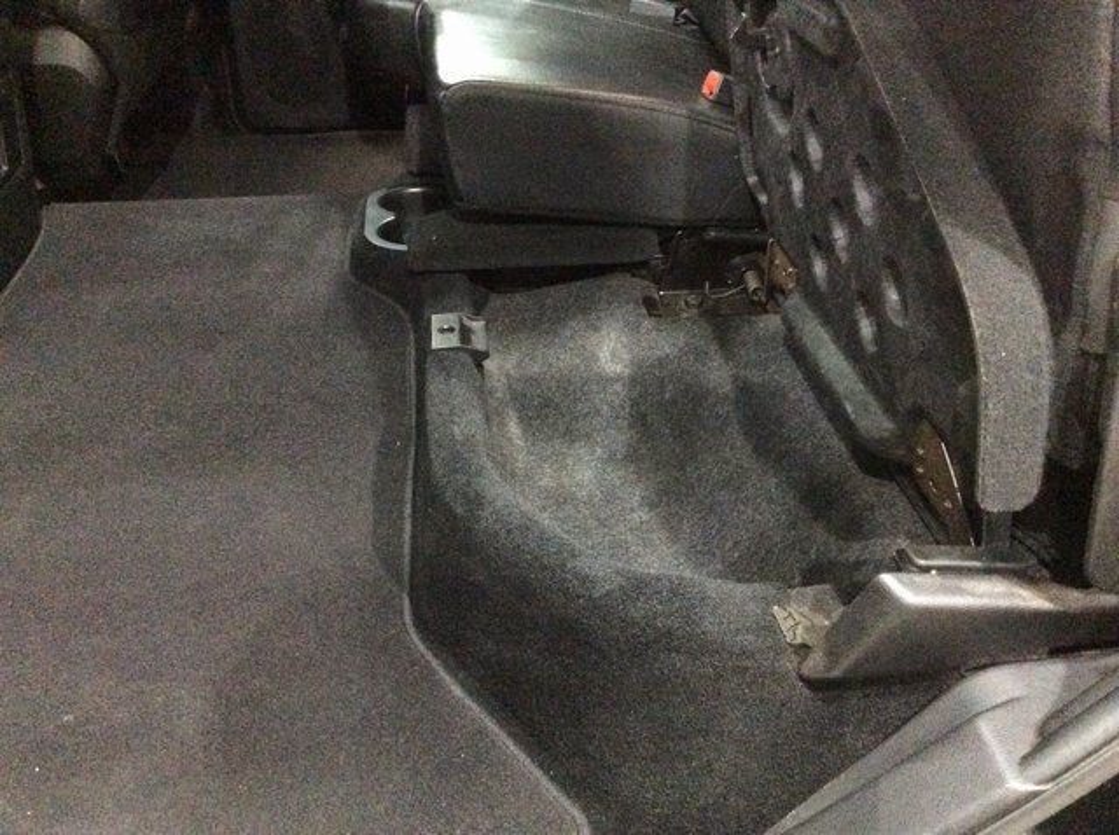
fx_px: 1033
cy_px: 418
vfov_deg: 44.1
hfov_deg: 56.9
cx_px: 560
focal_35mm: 32
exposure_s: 1/15
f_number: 2.4
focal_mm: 3.3
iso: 800
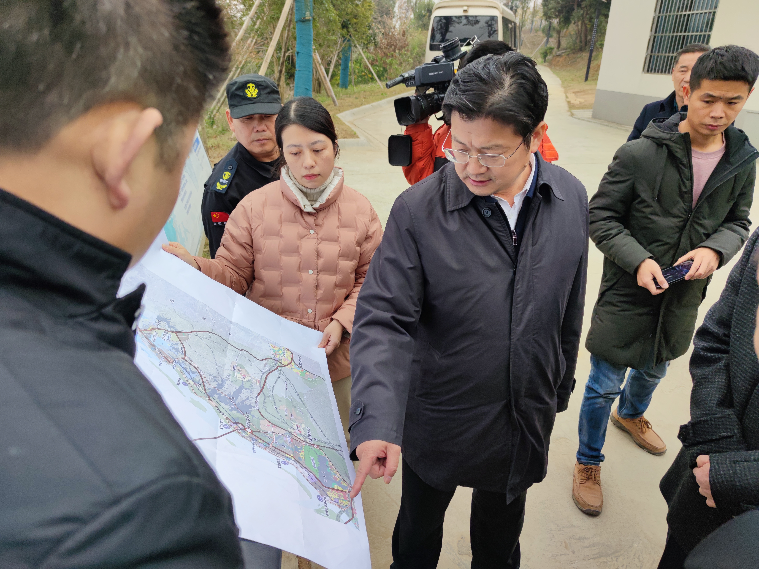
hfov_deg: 71.6
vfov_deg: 56.8
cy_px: 284
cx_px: 380
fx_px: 526
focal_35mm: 24
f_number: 1.69
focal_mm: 6.72
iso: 50
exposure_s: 1/444
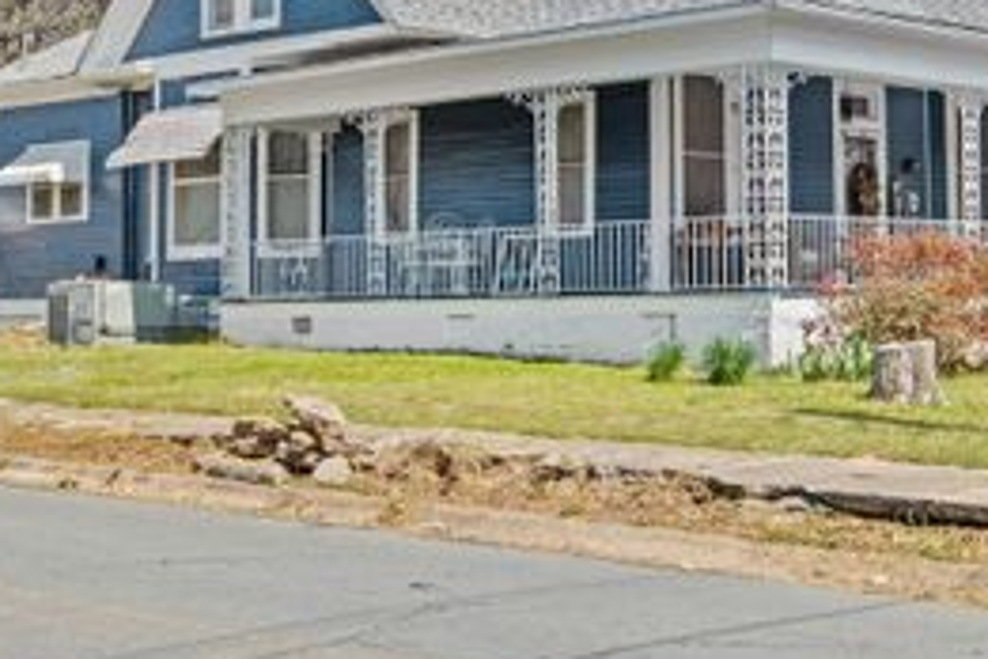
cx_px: 659
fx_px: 1894
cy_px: 187
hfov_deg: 29.0
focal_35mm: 69
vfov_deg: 19.6
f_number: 8
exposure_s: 1/160
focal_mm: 24
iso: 400
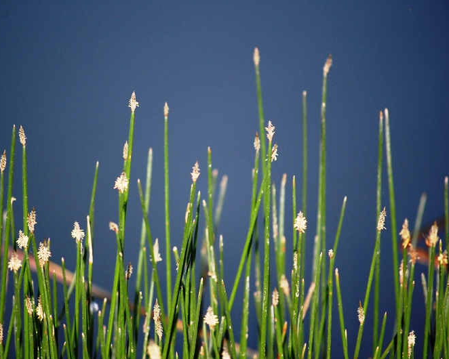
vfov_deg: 4.6
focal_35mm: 340
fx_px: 4519
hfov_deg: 5.7
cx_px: 207
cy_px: 180
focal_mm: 200
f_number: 5.6
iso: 400
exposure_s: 1/800
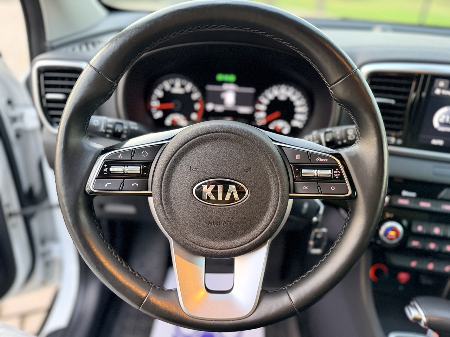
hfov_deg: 71.6
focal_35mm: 24
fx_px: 312
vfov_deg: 56.8
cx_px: 225
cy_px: 168
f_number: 1.78
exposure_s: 1/60
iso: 800
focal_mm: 6.76
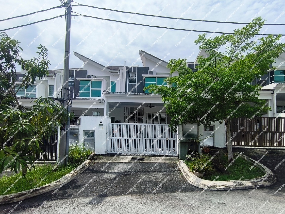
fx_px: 124
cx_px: 142
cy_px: 107
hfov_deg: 98.2
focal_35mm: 15
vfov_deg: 81.8
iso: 50
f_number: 2.2
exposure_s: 1/5602
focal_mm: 1.65
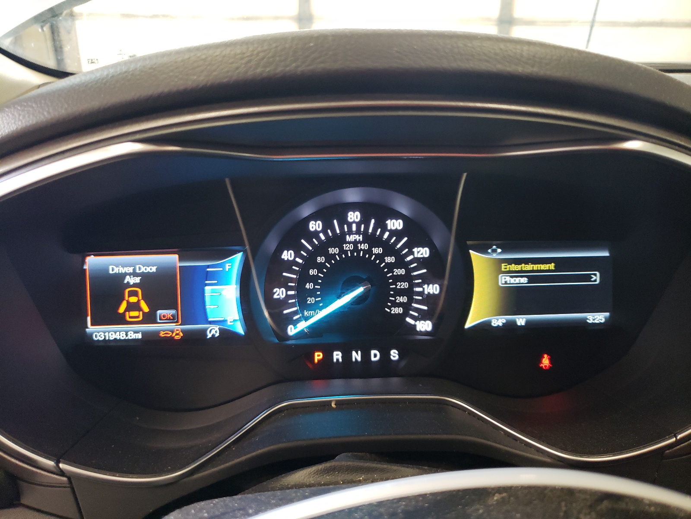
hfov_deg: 67.3
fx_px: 519
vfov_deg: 53.1
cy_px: 260
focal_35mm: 26
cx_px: 346
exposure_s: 1/30
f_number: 1.5
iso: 246
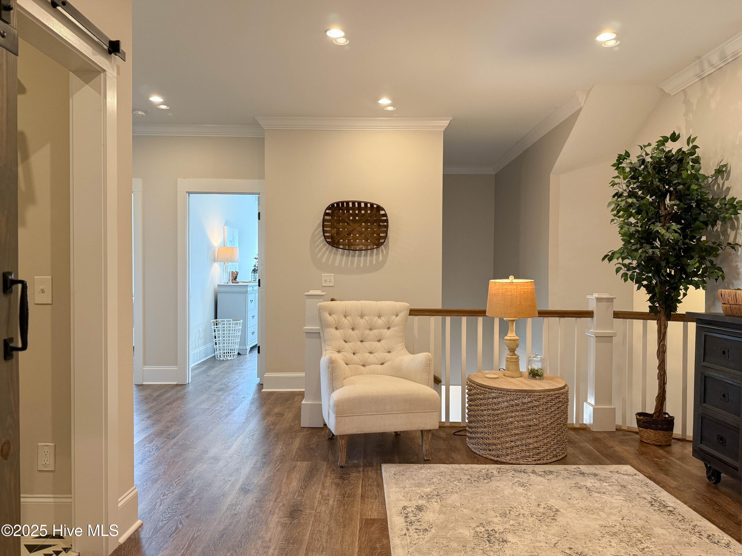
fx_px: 514
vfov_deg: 56.8
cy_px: 278
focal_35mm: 24
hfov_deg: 71.6
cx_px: 371
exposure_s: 1/60
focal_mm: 6.76
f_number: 1.8
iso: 250
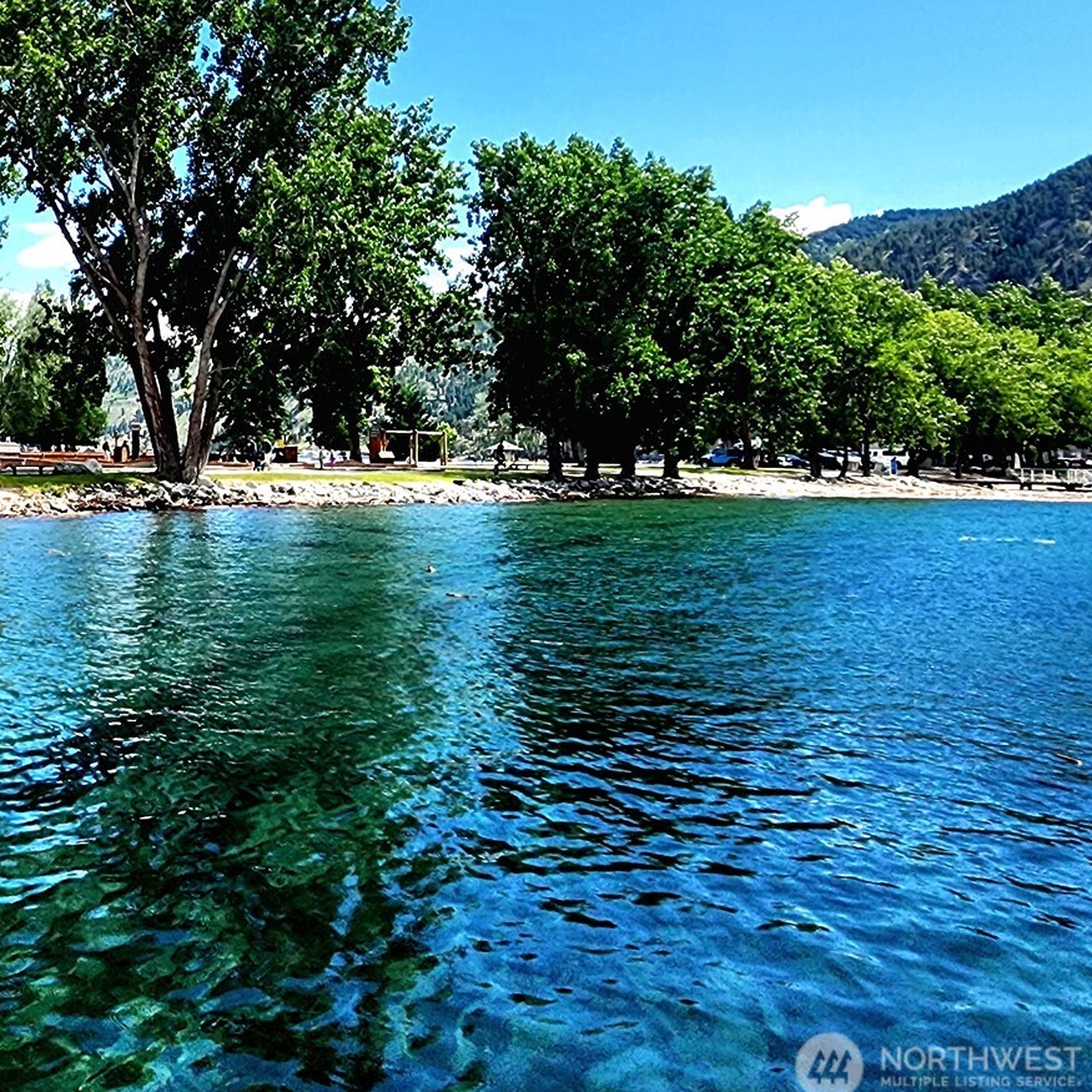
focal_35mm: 21
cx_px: 121
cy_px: 368
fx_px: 749
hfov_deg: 61.5
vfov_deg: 70.2
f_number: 2.2
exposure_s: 1/1667
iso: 50
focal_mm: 2.2
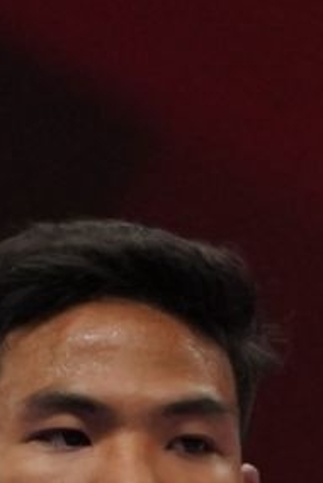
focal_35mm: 2096
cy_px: 745
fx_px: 28138
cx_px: 672
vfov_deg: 1.0
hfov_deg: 0.7
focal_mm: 221
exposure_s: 1/1000
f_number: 4
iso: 2500
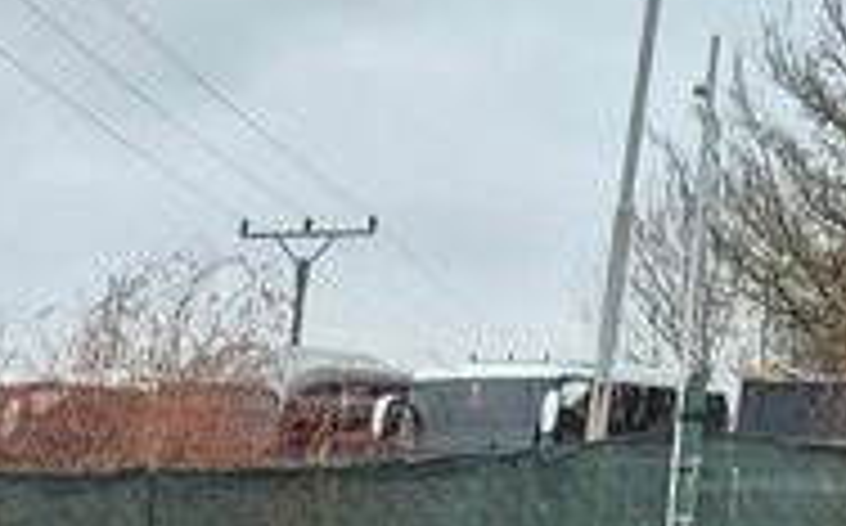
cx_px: -594
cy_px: 1295
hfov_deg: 14.2
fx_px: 3063
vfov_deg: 8.8
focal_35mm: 133
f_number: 1.8
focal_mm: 5.4
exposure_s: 1/180
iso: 80
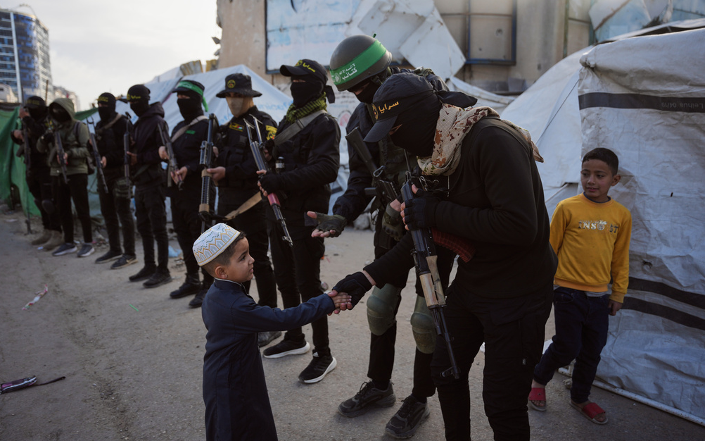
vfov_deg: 49.3
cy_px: 219
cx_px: 353
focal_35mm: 25
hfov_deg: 72.6
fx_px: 480
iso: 200
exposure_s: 1/1250
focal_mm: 24
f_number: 2.8
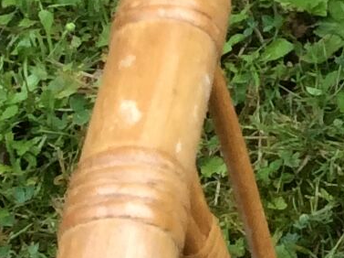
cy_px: -610
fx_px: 2184
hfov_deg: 8.0
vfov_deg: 6.1
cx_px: 968
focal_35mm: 220
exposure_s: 1/261
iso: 32
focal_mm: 3.3
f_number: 2.4
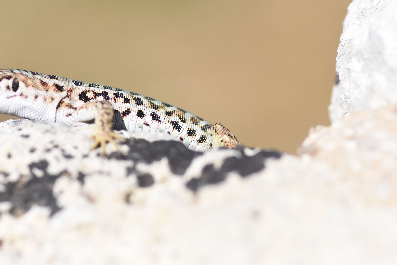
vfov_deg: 9.1
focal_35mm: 150
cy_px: 132
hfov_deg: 13.7
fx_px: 1654
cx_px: 198
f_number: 5.6
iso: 1000
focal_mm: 100
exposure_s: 1/8000
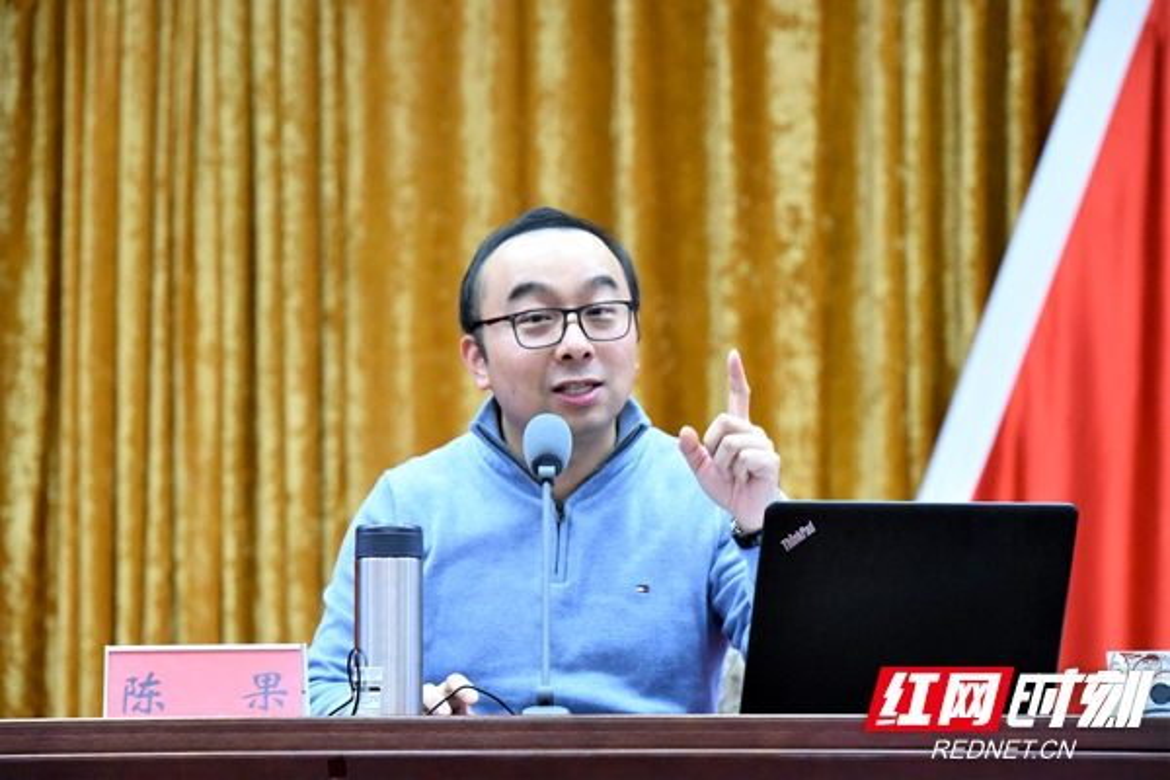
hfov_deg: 10.8
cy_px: 390
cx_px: 585
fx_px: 6175
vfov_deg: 7.2
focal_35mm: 190
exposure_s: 1/125
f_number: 7.1
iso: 12800
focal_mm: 190
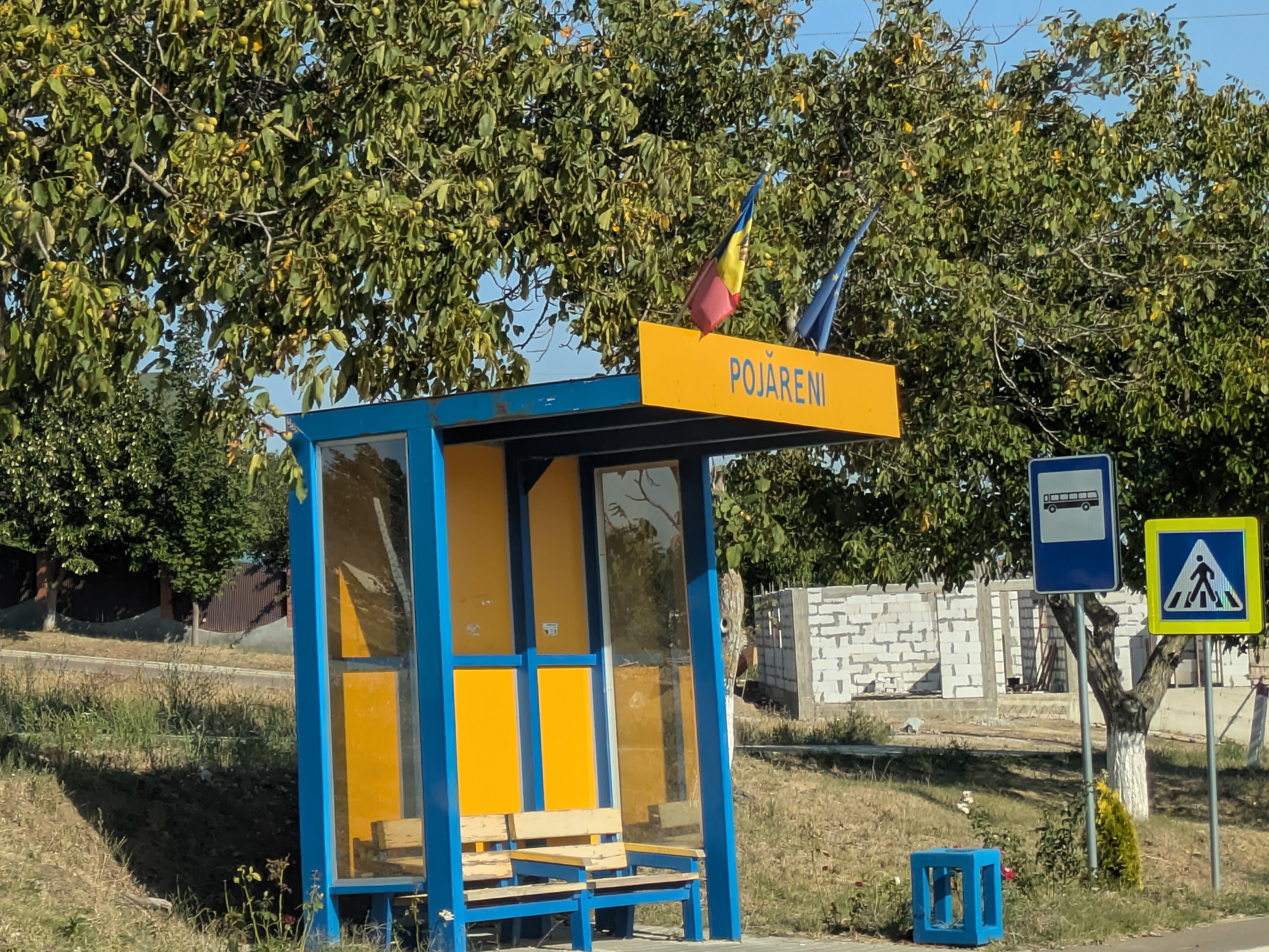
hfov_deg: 22.6
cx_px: 392
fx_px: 3154
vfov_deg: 17.1
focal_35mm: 86
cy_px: 332
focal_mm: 5.43
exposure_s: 1/1553
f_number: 1.89
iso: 31
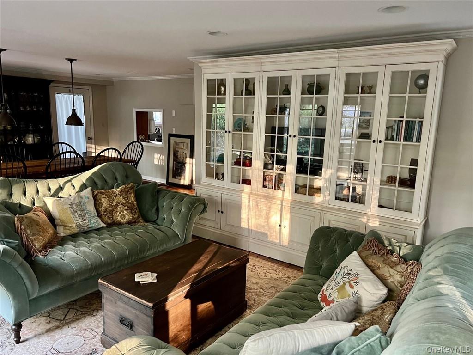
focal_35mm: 26
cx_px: 236
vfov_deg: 53.1
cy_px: 178
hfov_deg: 67.3
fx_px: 355
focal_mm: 5.7
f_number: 1.5
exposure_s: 1/43
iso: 500
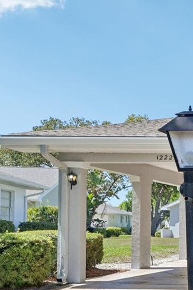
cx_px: 371
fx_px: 491
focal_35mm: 61
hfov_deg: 17.1
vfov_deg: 32.4
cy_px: 211
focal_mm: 21
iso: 400
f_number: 8
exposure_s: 1/1000
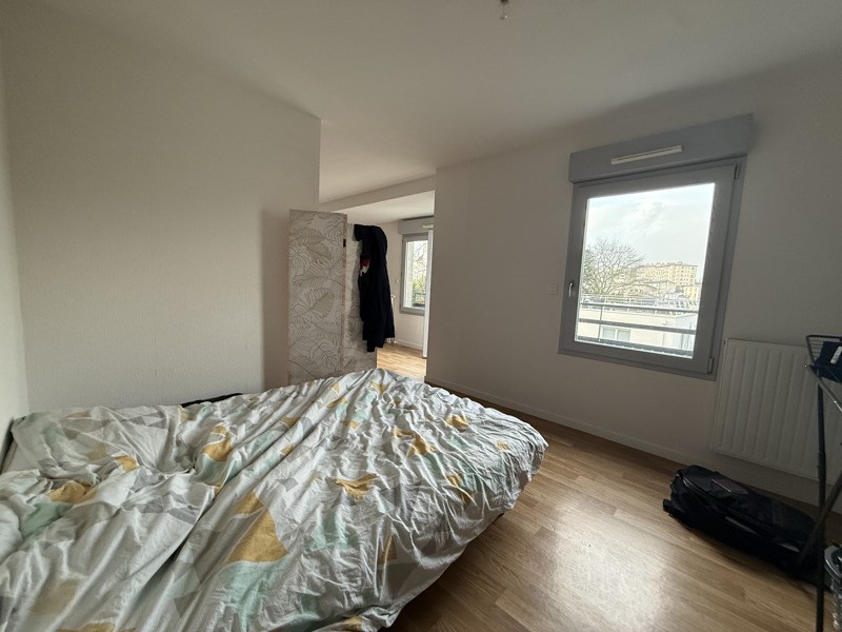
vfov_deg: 85.7
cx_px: 421
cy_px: 316
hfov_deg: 102.1
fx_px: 341
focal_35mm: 14
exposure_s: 1/100
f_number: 2.2
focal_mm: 2.22
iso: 400
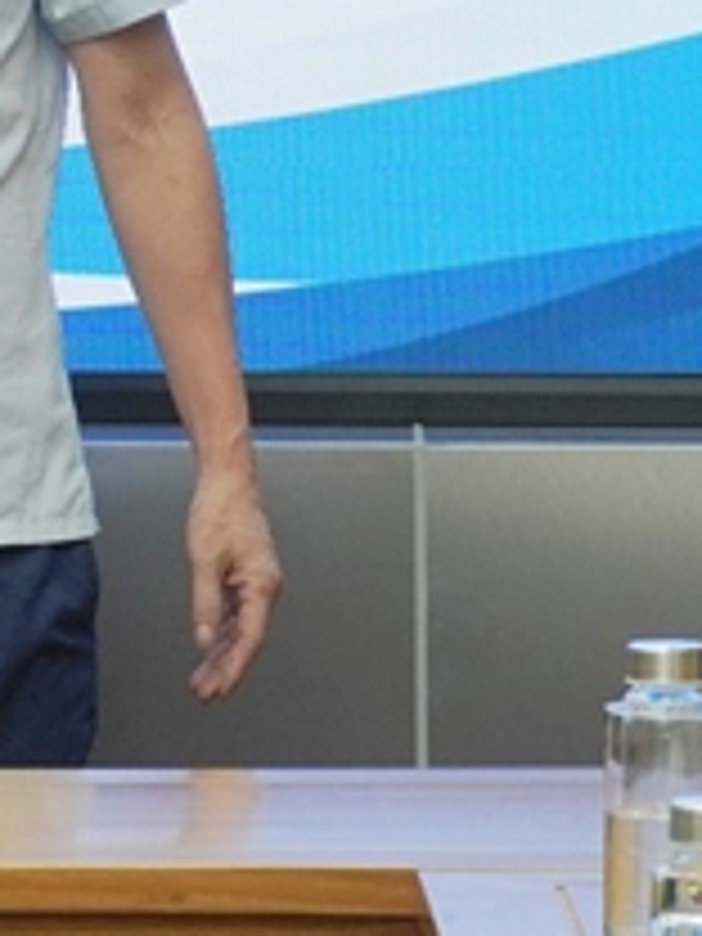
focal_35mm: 384
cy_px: -515
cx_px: -432
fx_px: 10383
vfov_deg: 5.1
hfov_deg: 3.9
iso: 640
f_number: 5
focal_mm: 54
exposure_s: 1/160
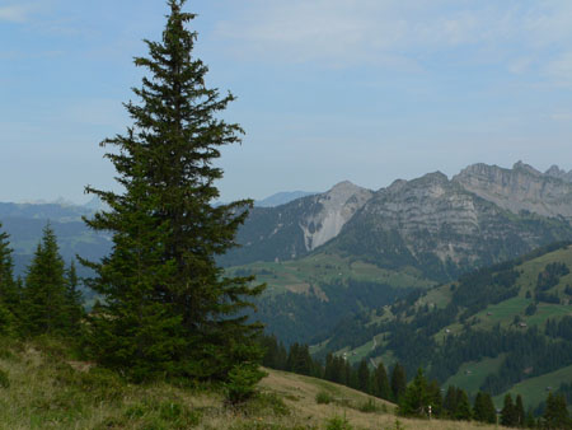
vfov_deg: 28.6
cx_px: 286
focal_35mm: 51
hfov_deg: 37.5
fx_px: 843
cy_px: 215
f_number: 5.2
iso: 80
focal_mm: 8.4
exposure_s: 1/500
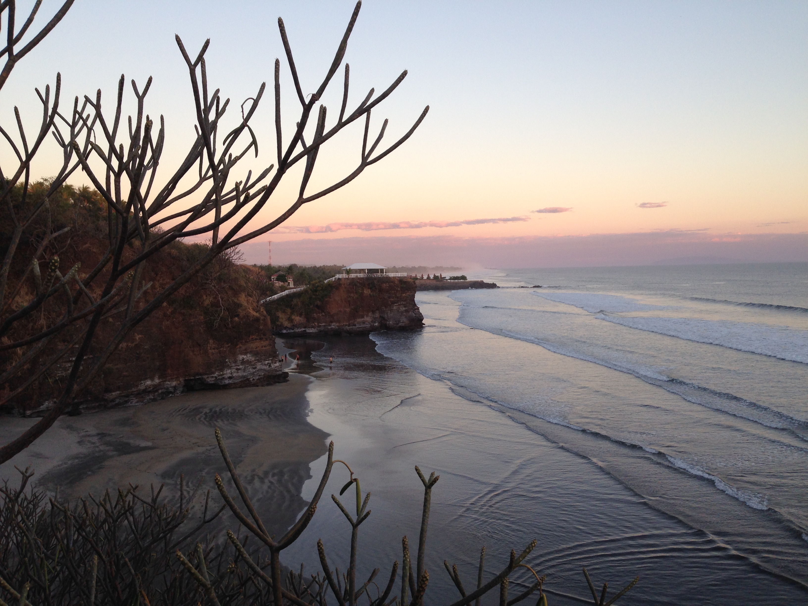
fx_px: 770
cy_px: 303
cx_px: 404
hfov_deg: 55.4
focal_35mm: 33
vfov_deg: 42.9
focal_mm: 4.12
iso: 50
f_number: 2.4
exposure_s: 1/129
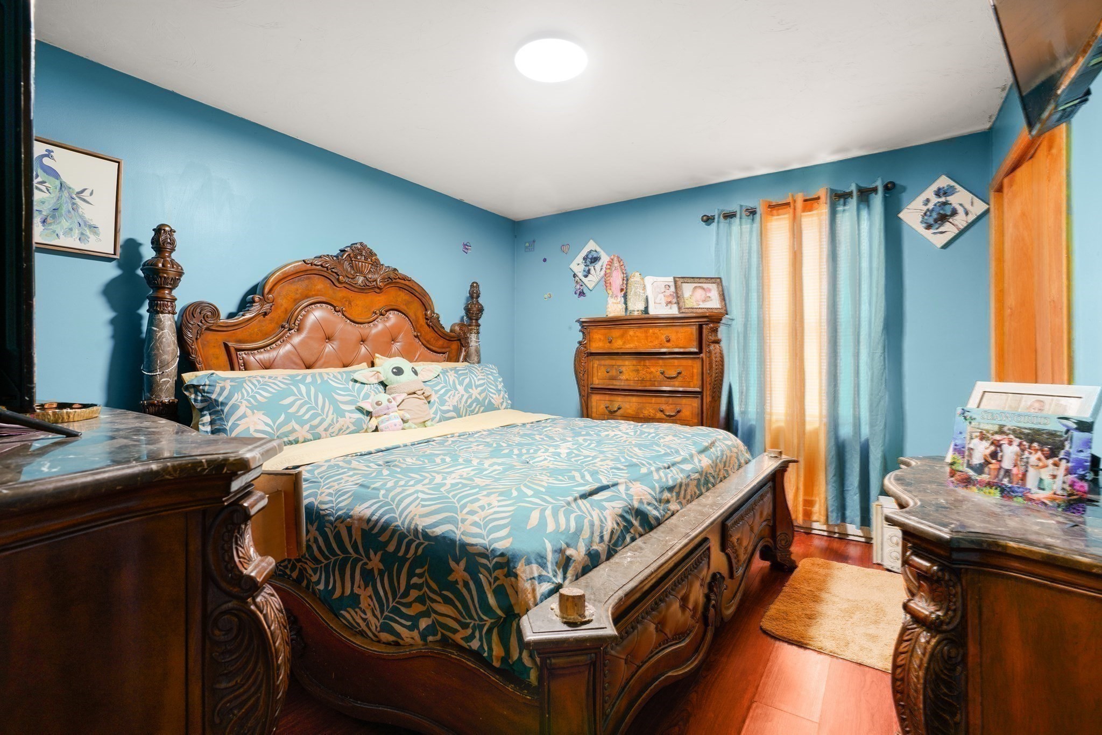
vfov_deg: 73.8
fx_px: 490
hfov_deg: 96.7
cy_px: 368
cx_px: 551
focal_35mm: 16
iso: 200
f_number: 8
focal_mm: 16
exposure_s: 1/2
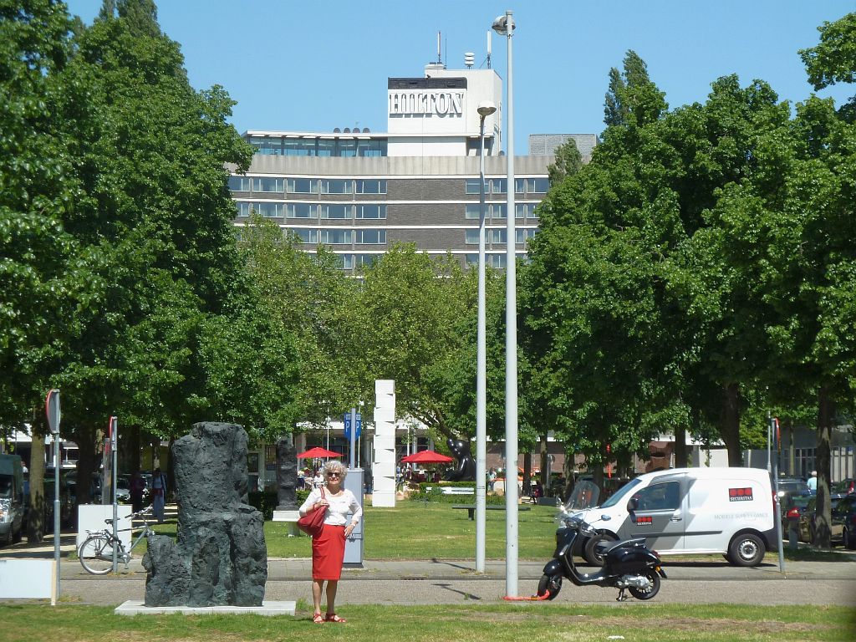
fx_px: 2943
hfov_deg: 16.6
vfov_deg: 12.5
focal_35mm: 119
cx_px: 428
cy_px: 321
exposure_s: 1/320
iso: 80
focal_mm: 19.5
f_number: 4.4
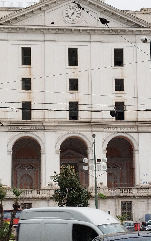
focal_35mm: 46
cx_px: 113
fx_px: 303
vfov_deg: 43.4
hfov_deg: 27.6
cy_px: 135
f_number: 1.89
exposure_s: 1/100
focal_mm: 5.89
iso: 80
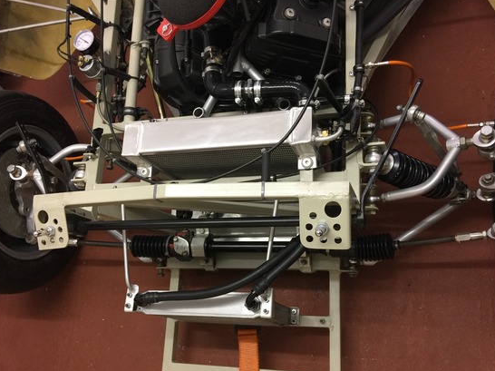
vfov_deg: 41.7
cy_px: 213
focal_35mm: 34
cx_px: 248
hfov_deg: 54.0
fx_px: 486
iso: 64
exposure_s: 1/17
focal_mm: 4.15
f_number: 2.2
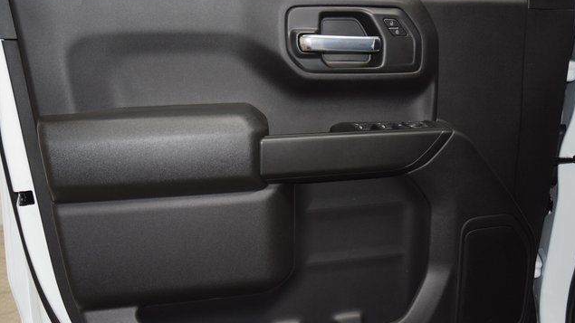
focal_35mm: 38
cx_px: 289
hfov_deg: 52.8
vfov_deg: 31.2
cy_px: 169
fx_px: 579
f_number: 3.8
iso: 1600
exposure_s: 1/125
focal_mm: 24
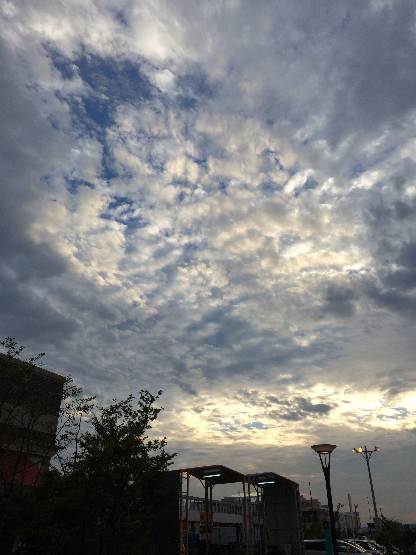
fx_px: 481
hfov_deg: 46.8
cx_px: 208
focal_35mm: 30
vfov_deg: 60.0
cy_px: 278
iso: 32
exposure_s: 1/1580
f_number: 2.2
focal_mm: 4.12
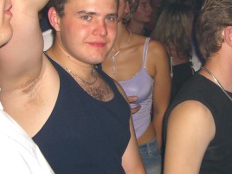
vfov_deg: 17.3
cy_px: 53
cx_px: 177
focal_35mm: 85
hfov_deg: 22.8
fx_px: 570
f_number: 2.8
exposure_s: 1/60
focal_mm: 7.9
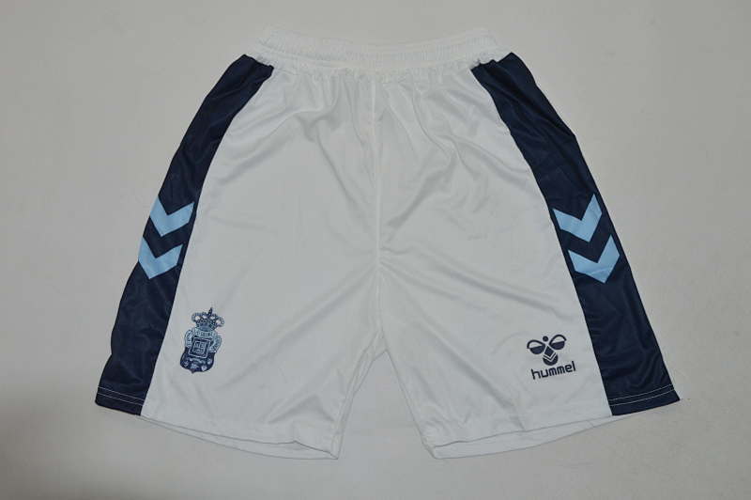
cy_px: 250
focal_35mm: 39
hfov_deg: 49.6
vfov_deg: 34.2
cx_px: 376
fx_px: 813
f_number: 14
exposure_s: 1/200
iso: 400
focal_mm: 26
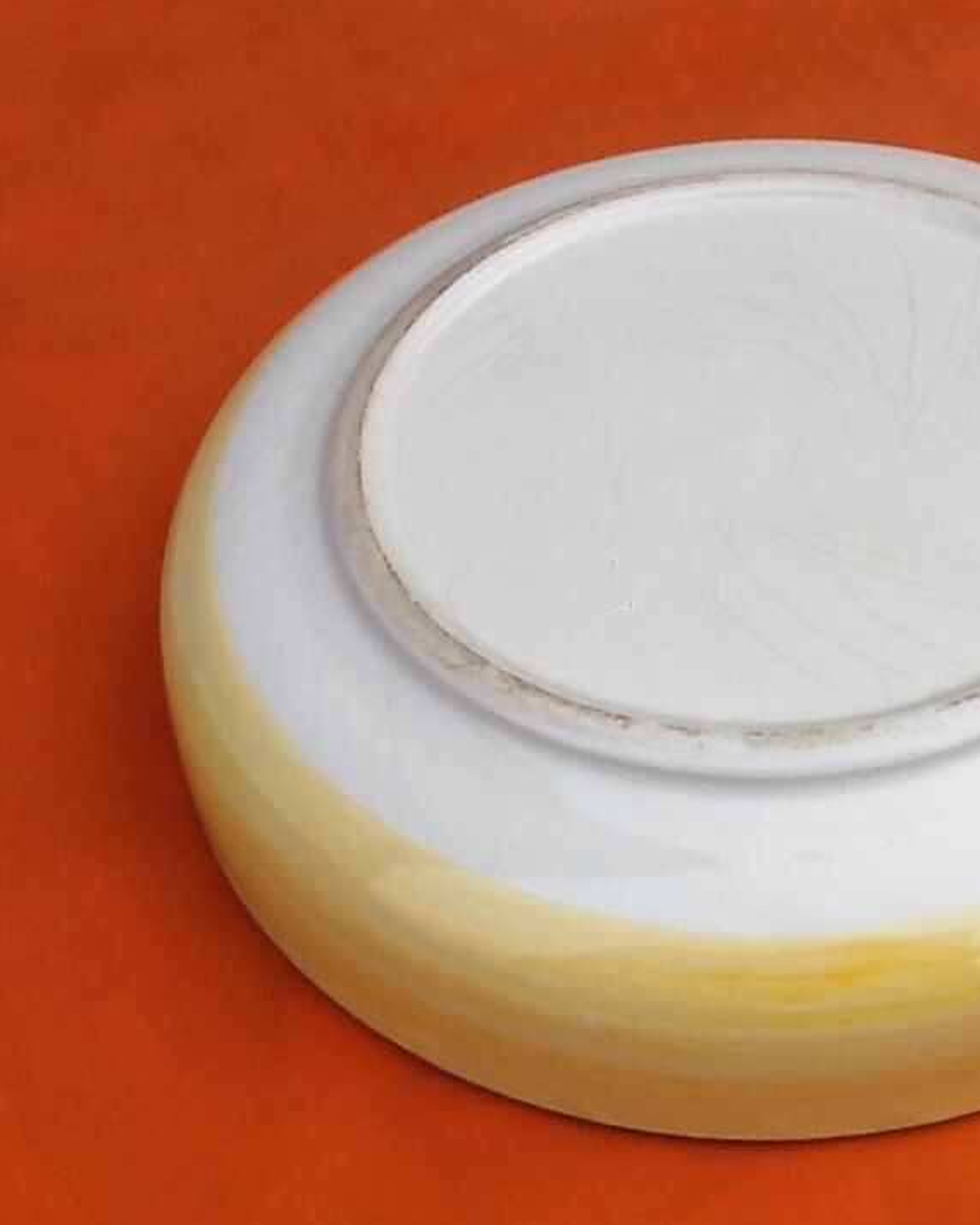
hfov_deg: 25.7
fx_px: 2102
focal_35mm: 58
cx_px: 797
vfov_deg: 32.5
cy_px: 615
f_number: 2.4
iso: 40
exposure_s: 1/177
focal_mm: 2.03
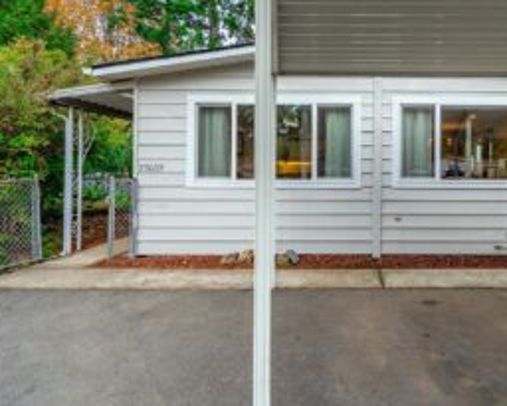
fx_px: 330
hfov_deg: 73.7
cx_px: 319
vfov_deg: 63.0
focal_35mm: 22
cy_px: 181
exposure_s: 1/50
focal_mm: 15
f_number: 7.1
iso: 80
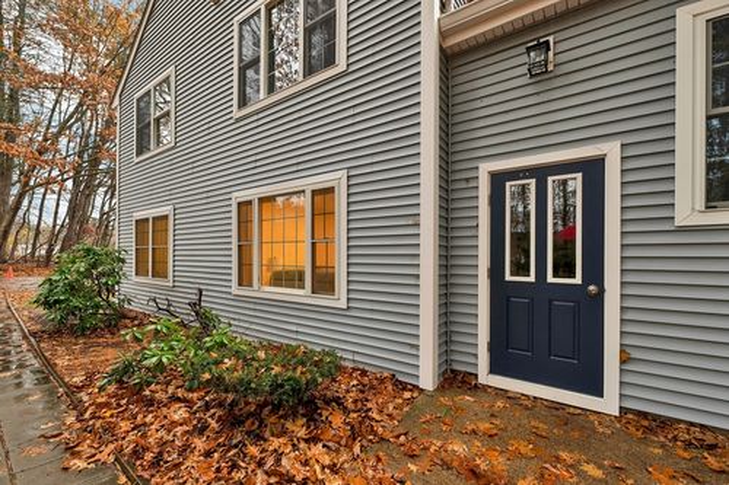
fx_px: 283
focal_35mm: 14
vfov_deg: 81.2
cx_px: 364
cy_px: 242
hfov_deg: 104.3
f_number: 8
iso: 400
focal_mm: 14
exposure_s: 1/20
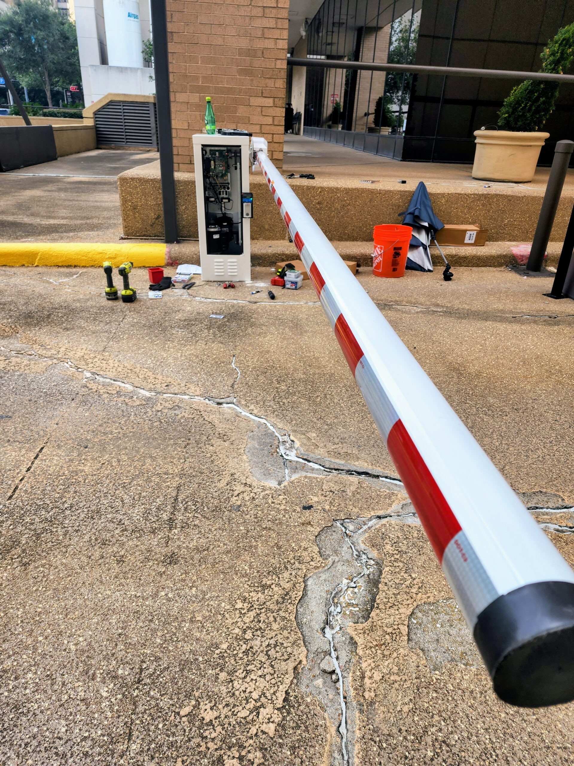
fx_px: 509
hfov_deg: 58.9
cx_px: 287
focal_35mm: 23
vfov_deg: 73.9
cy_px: 383
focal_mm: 6.4
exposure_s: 1/213
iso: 12
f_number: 1.8
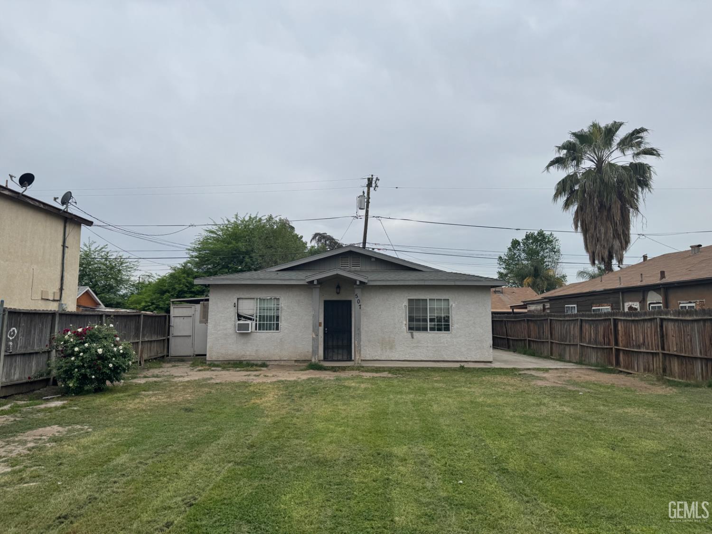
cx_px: 356
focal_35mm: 24
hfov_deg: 71.6
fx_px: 494
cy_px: 267
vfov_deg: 56.8
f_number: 1.78
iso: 80
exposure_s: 1/3413
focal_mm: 6.76
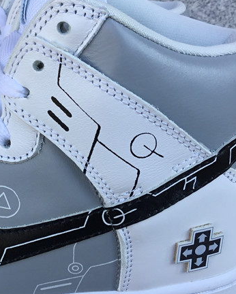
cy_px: 165
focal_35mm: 63
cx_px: 27
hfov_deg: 23.6
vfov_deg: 30.0
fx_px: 550
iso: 25
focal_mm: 3.3
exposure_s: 1/207
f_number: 2.4
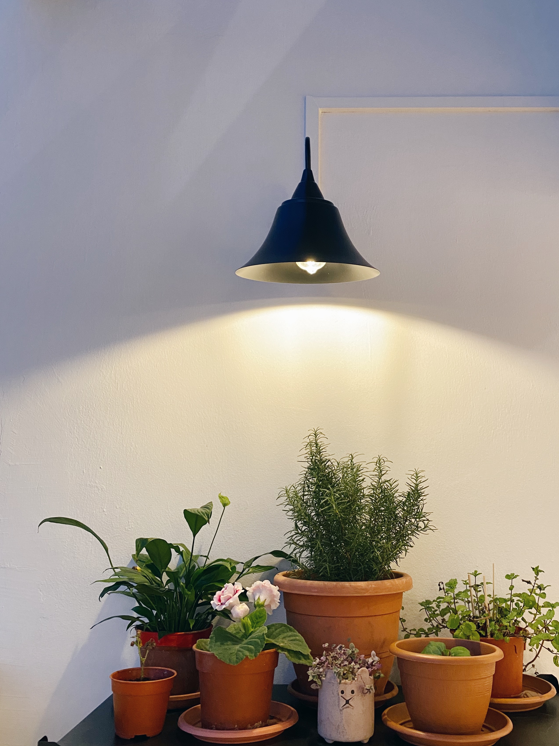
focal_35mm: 31
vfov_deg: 58.3
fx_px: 668
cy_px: 355
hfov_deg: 45.2
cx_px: 329
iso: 500
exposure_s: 1/25
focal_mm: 4.25
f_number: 1.8
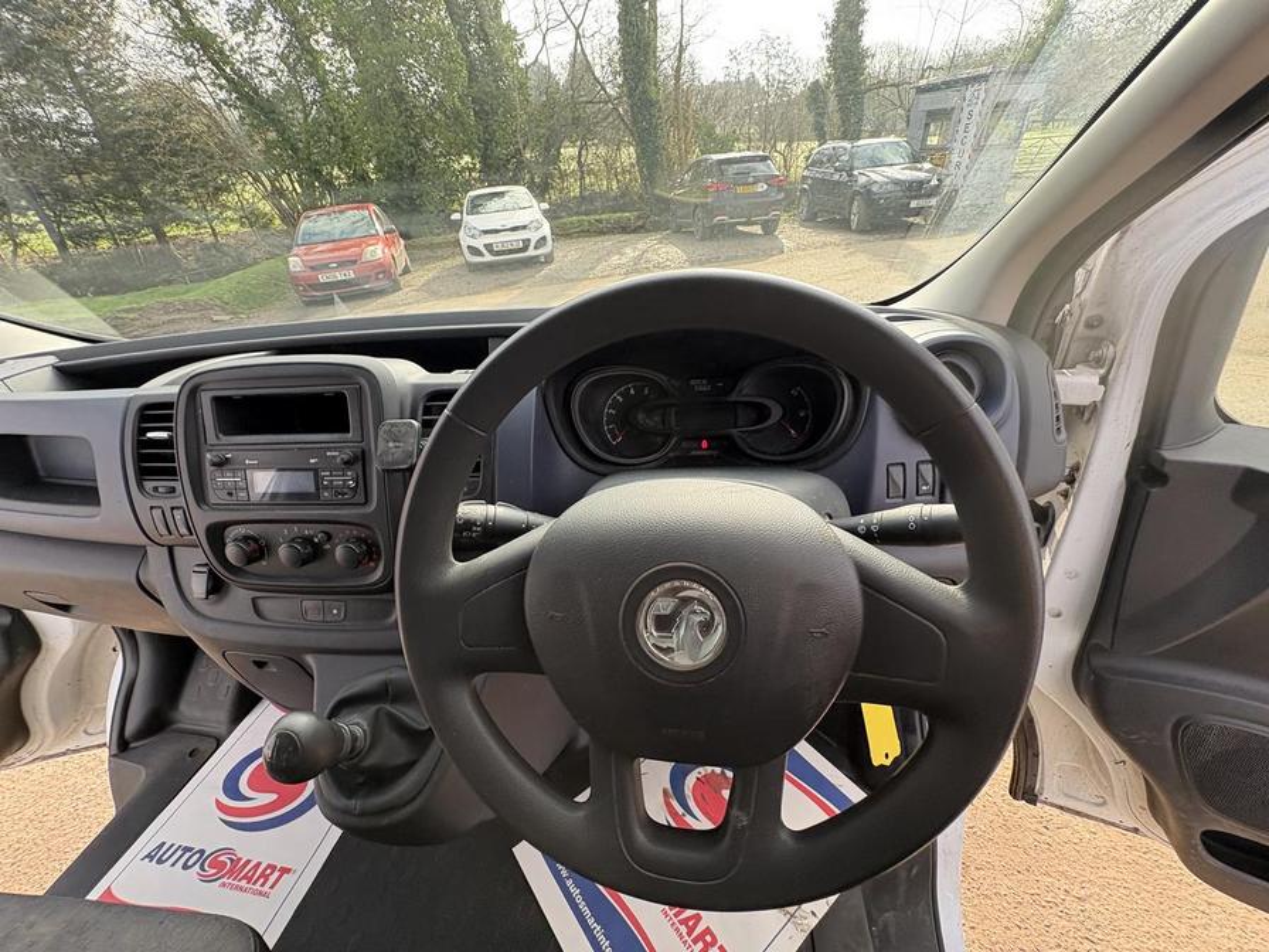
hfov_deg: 102.1
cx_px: 634
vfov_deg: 85.7
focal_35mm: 14
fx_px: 513
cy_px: 476
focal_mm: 2.22
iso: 80
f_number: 2.2
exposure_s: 1/118
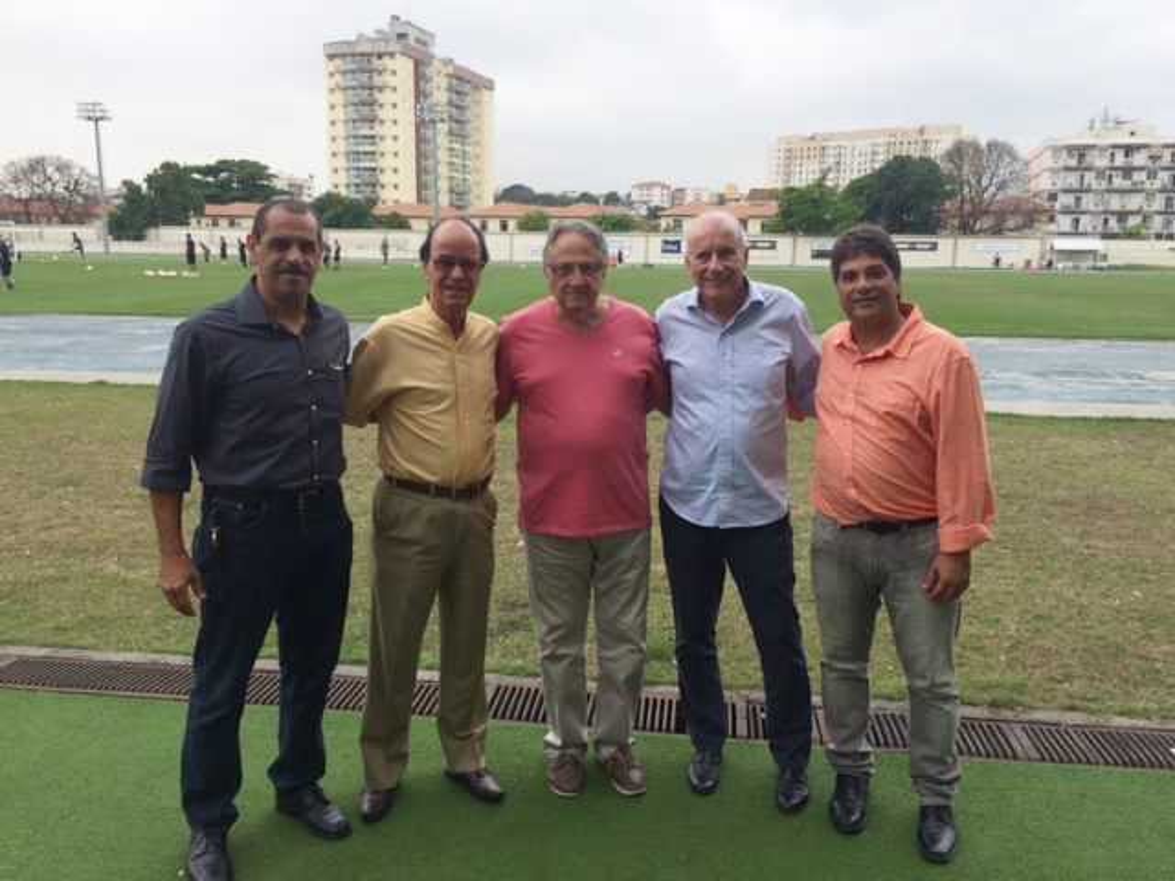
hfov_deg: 61.7
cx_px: 588
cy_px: 440
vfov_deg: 48.2
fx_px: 984
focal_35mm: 29
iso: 32
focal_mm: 4.15
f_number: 2.2
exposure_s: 1/1520
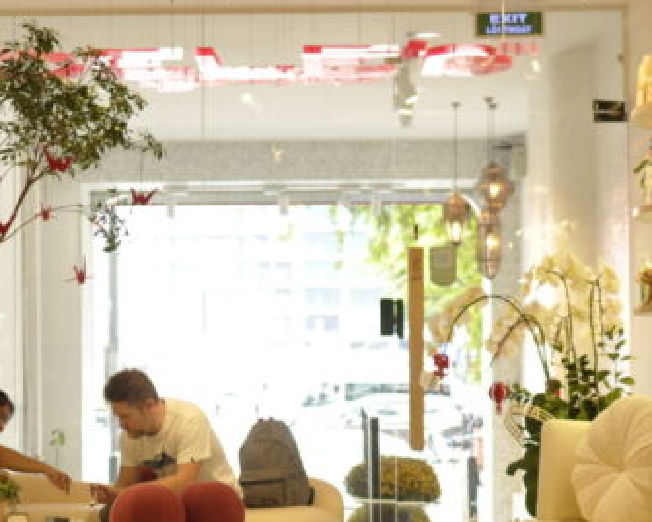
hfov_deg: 22.2
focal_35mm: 86
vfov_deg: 17.8
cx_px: 325
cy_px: 347
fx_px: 1660
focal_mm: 20
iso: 200
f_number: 1.8
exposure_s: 1/200
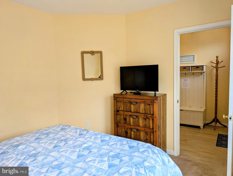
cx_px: 116
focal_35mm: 24
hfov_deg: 71.5
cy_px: 88
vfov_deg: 56.9
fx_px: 162
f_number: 1.68
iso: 20
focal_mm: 6.9
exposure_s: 1/76.5
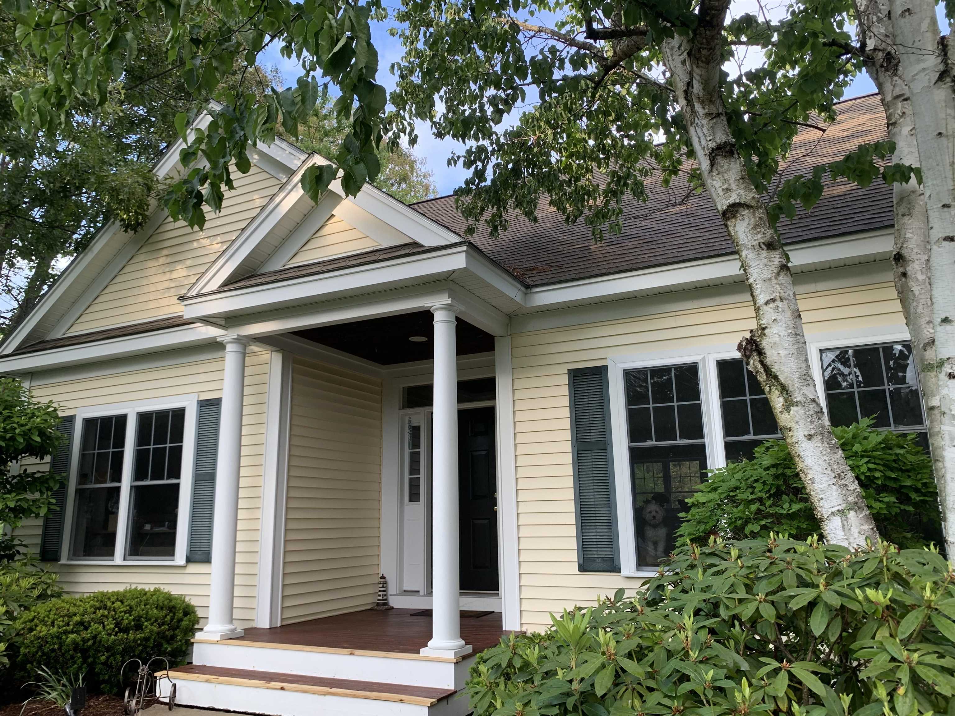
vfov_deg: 53.1
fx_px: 717
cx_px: 478
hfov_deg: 67.3
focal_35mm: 26
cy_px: 358
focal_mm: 4.25
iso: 25
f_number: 1.8
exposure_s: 1/121
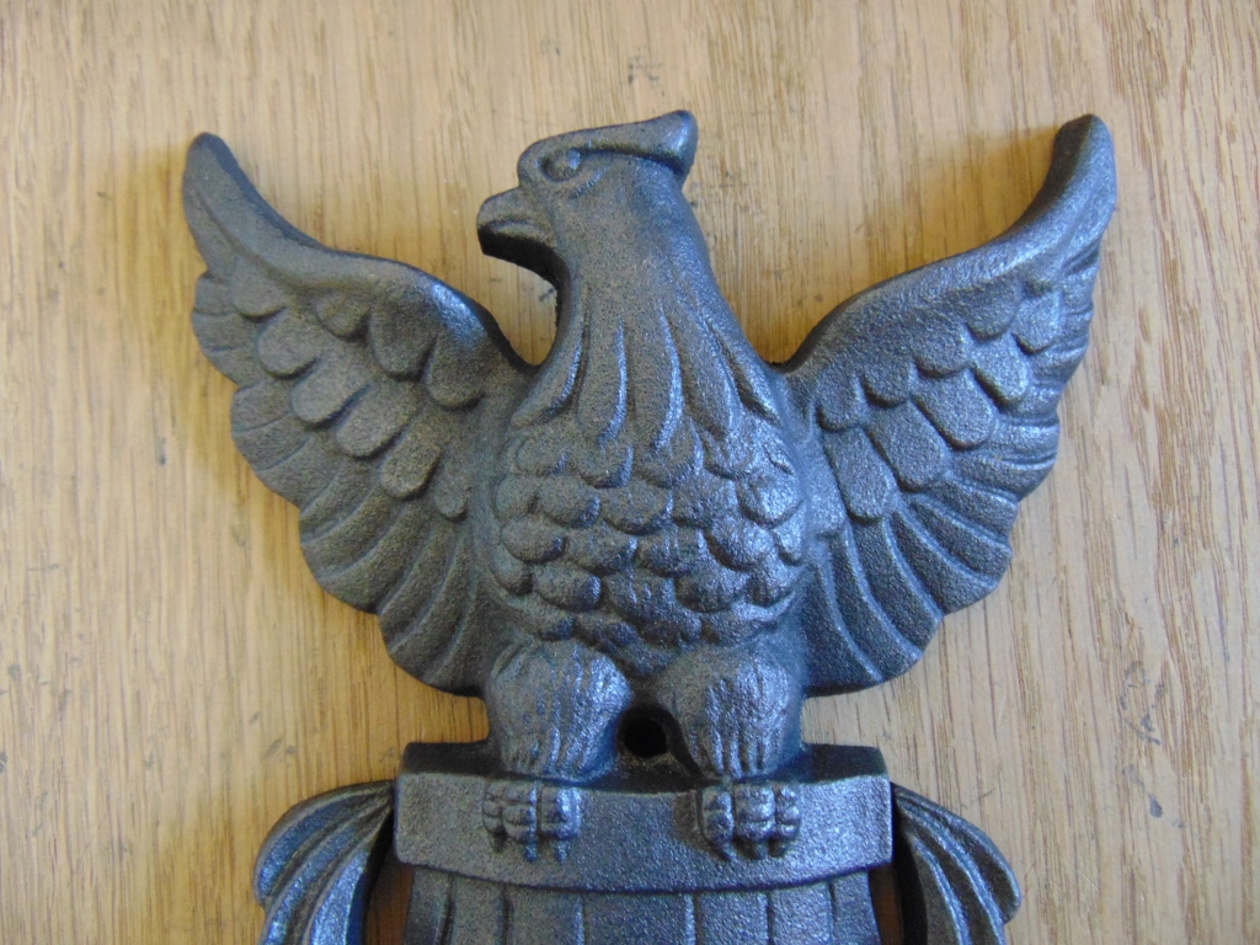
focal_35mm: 25
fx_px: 910
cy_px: 472
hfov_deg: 69.4
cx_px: 630
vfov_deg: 54.9
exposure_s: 1/20
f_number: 3
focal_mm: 4.5
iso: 400
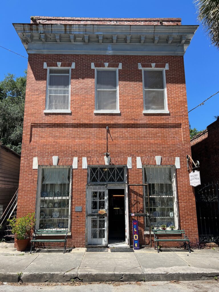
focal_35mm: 26
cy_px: 146
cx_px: 110
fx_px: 219
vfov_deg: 67.3
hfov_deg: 53.1
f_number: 1.5
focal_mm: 5.7
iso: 50
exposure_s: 1/2695
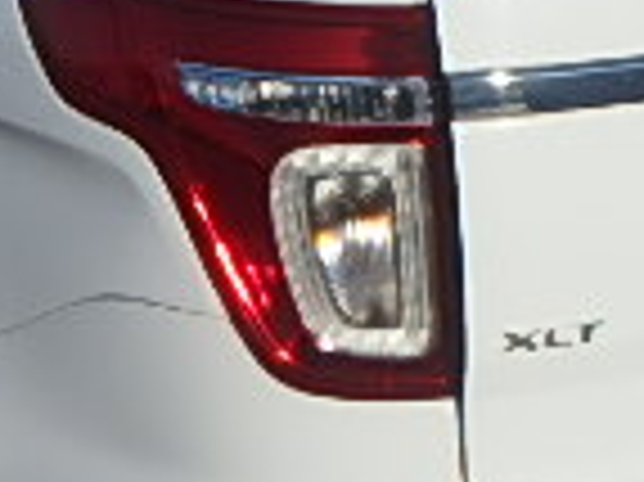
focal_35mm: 94
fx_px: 1747
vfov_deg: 15.7
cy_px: 185
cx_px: 540
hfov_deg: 20.6
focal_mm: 3.7
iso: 125
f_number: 6
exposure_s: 1/800
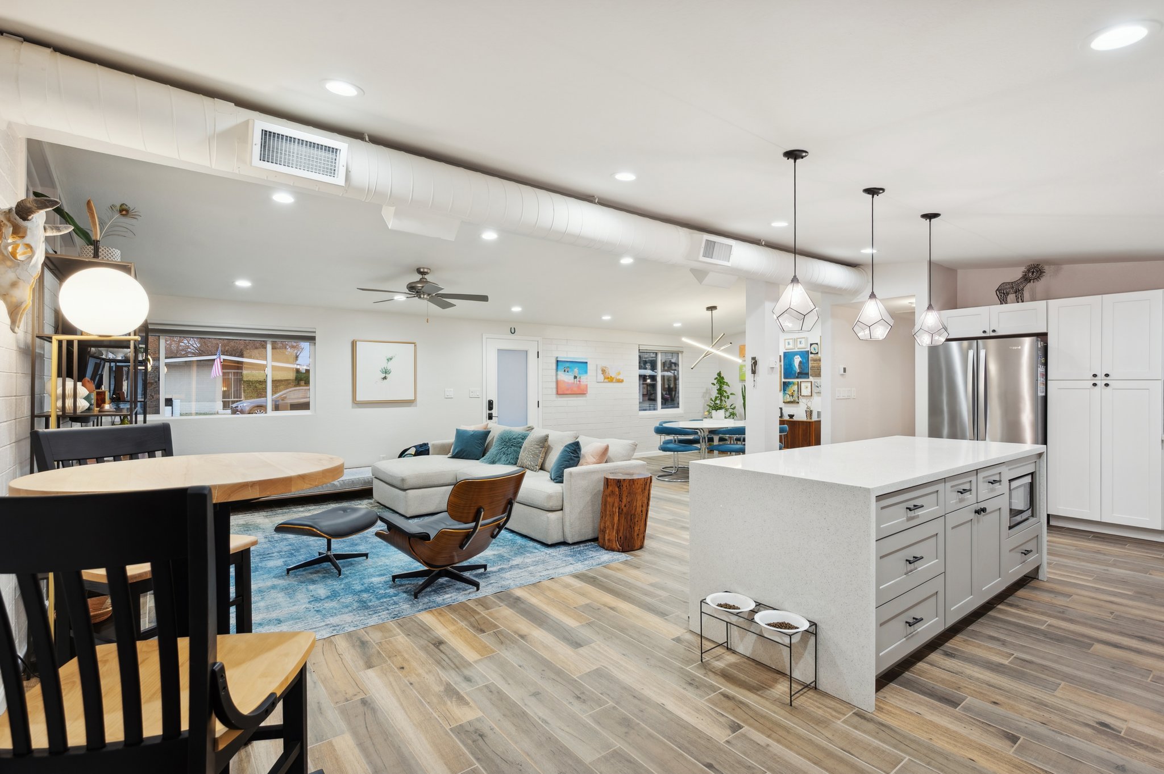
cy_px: 387
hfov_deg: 93.3
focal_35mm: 17
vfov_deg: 70.3
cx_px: 582
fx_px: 549
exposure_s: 1/10
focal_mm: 17
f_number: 8
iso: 320
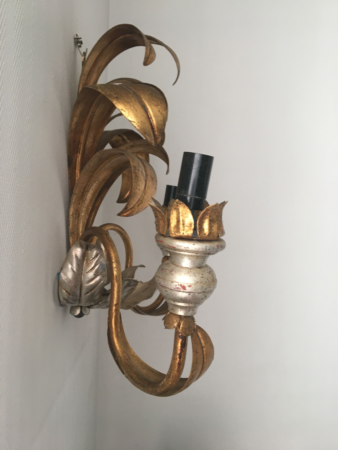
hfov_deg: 48.2
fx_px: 378
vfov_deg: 61.7
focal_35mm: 29
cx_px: 169
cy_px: 225
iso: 100
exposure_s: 1/33
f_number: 2.2
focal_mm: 4.15
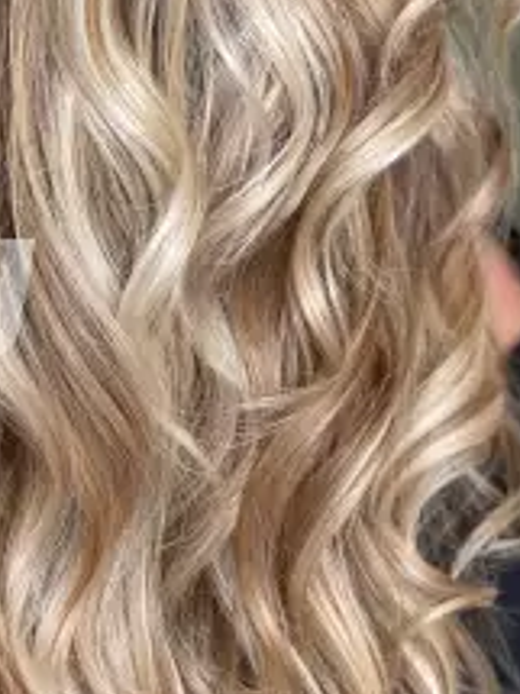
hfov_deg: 11.4
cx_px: -10
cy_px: 299
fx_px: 2586
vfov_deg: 15.3
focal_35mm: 129
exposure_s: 1/122
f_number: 2
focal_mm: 6
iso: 100
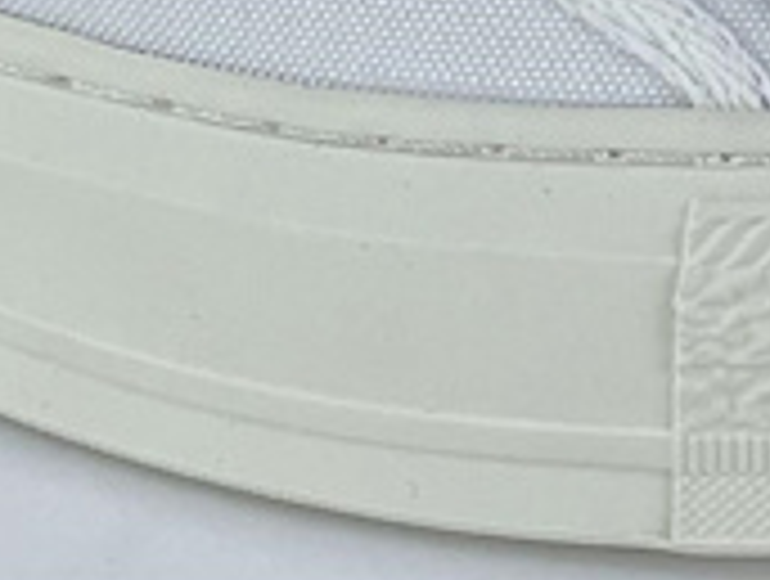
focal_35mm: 182
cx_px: 491
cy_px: -692
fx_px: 4057
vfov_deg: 7.7
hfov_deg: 10.8
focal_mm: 4.2
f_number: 1.6
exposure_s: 1/351
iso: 32
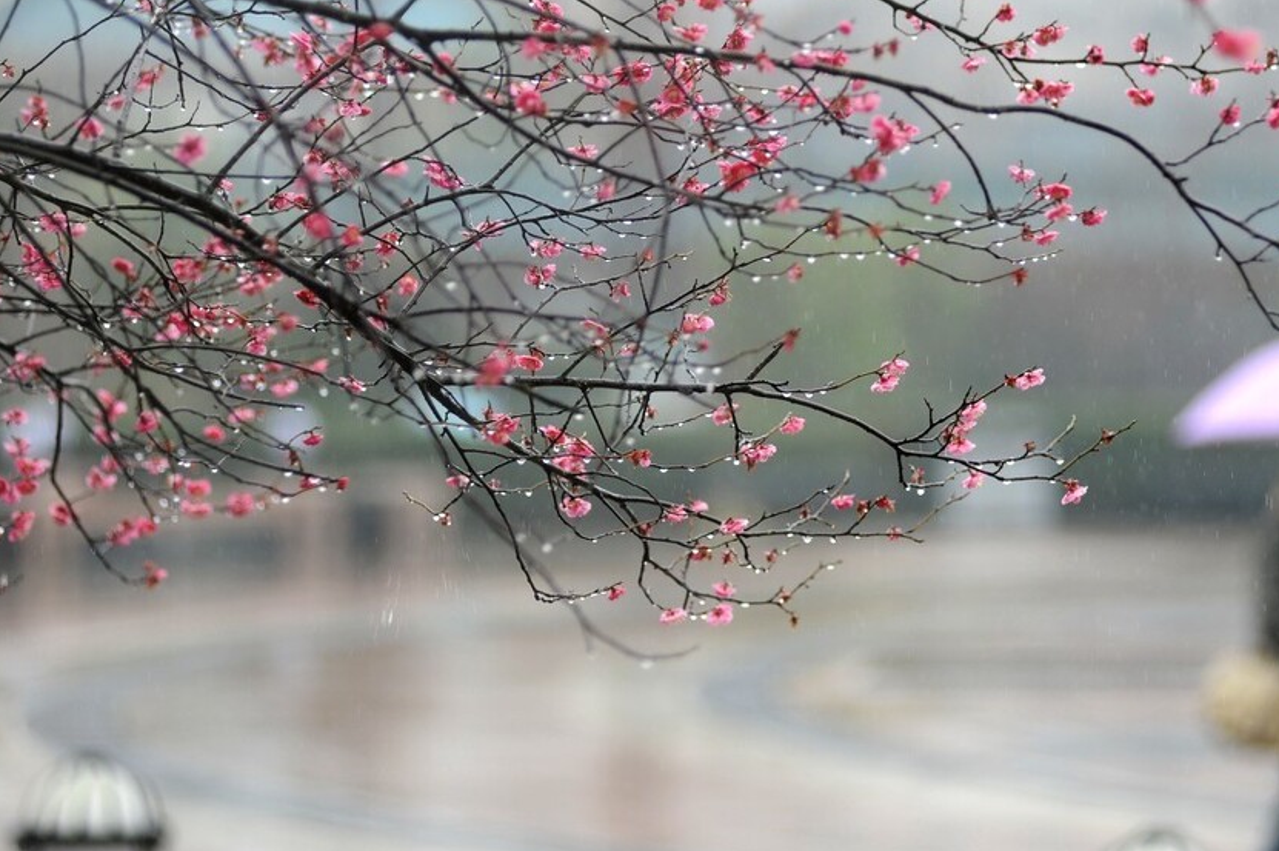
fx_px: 6924
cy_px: 339
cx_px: 745
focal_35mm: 195
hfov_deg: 10.6
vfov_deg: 7.0
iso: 400
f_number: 2.8
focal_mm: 135
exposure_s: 1/400
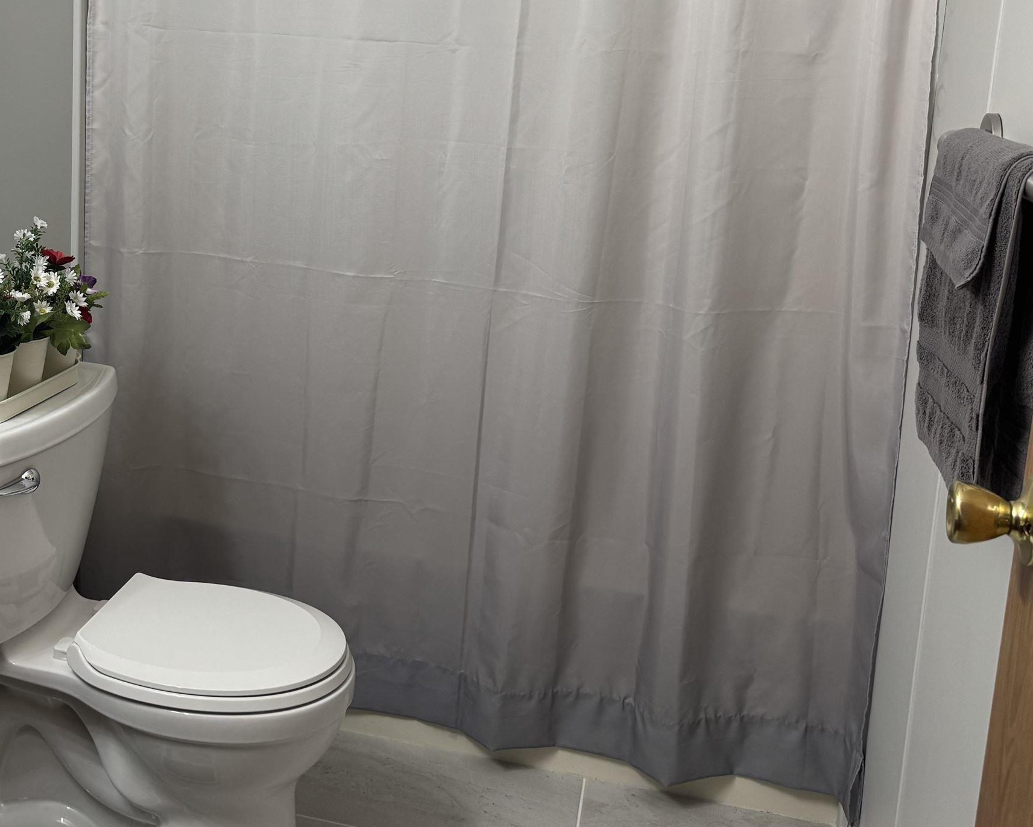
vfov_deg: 35.1
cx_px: 288
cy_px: 240
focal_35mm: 42
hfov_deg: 42.8
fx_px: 1284
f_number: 1.78
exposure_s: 1/120
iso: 200
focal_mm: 6.76
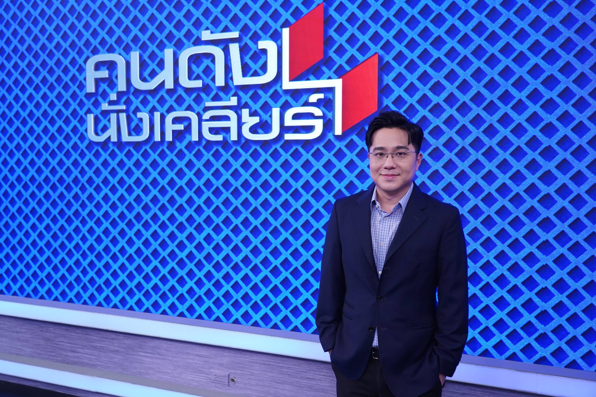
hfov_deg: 55.8
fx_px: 563
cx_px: 298
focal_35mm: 34
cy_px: 198
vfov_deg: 38.9
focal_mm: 34
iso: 1600
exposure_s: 1/160
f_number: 4.5
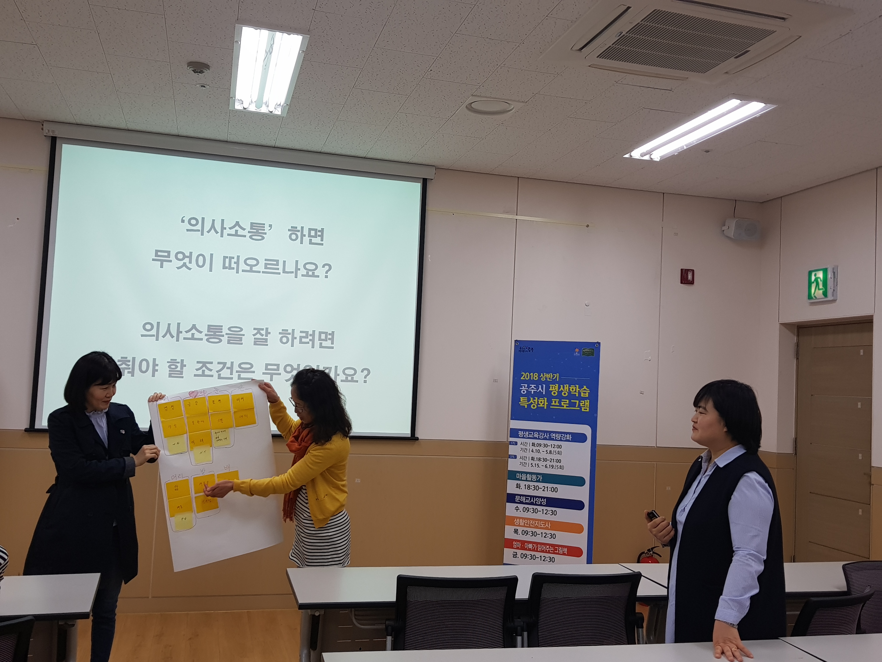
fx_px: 662
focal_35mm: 26
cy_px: 331
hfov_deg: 67.3
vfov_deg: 53.1
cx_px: 441
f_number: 1.7
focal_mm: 4.3
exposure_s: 1/120
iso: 64
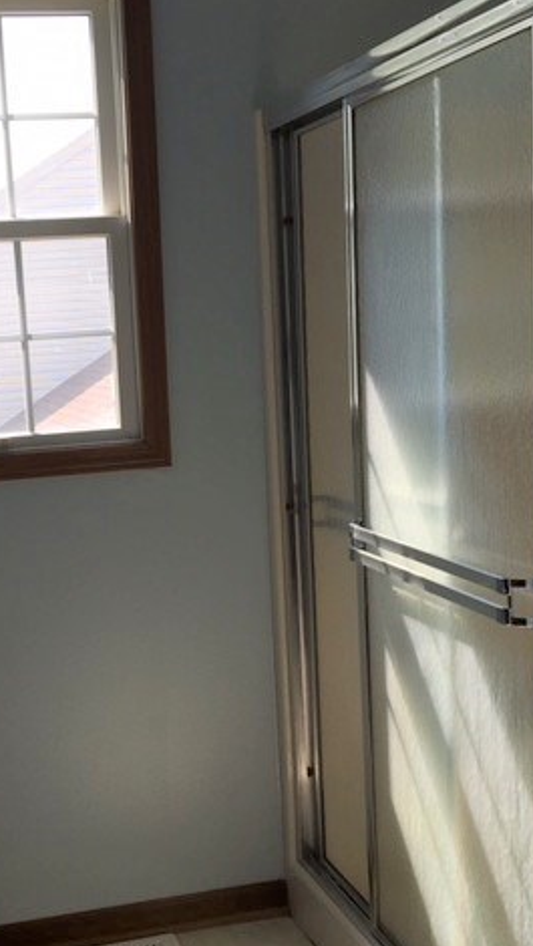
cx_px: 68
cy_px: 471
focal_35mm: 43
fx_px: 1078
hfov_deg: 26.9
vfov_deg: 47.3
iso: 25
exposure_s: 1/198
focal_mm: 4.15
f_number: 2.2
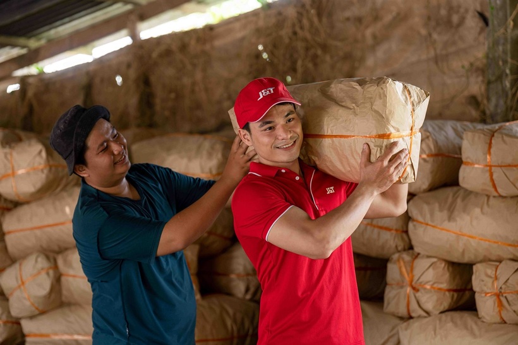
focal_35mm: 122
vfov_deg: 11.2
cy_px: 172
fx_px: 1756
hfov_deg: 16.8
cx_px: 259
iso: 500
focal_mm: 122
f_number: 3.2
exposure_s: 1/80
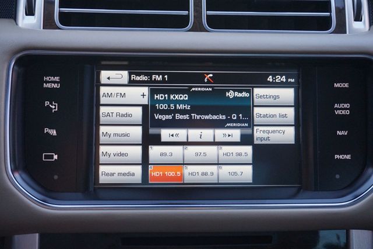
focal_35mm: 40
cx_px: 186
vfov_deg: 33.0
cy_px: 124
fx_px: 419
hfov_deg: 47.9
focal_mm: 27
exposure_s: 1/160
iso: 640
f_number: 4.5
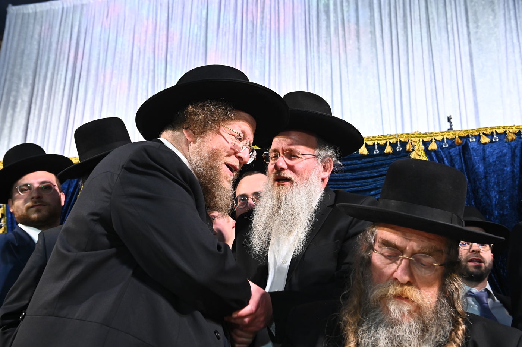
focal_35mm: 44
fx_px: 637
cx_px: 261
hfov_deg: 44.5
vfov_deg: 30.5
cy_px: 174
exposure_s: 1/200
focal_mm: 44
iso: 3200
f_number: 6.3
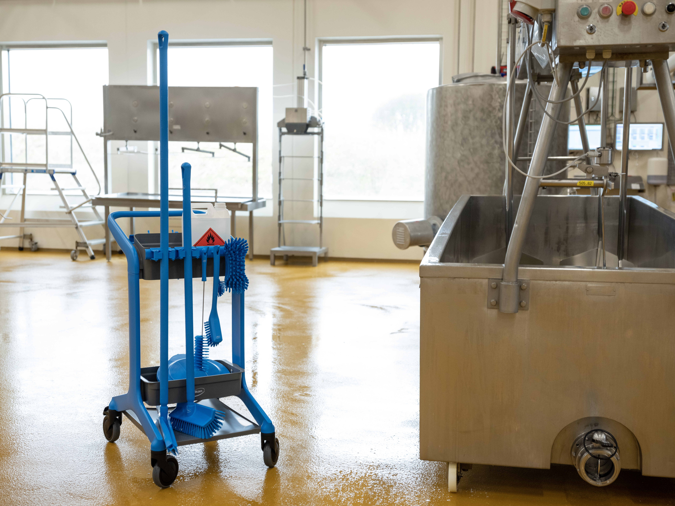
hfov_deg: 46.8
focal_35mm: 40
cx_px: 338
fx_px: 780
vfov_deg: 36.0
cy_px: 253
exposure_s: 1/125
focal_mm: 50.8
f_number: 4
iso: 1000
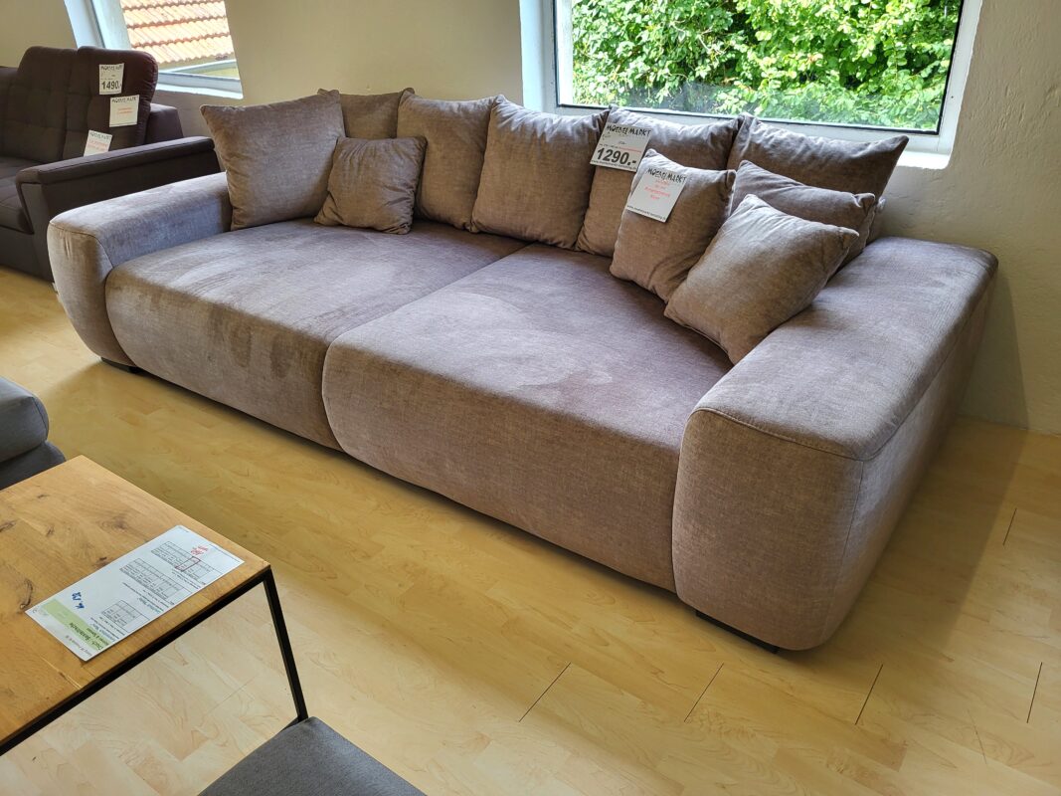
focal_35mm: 26
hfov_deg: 67.3
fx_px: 797
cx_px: 530
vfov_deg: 53.1
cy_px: 398
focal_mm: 5.4
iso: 100
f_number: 1.8
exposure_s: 1/101
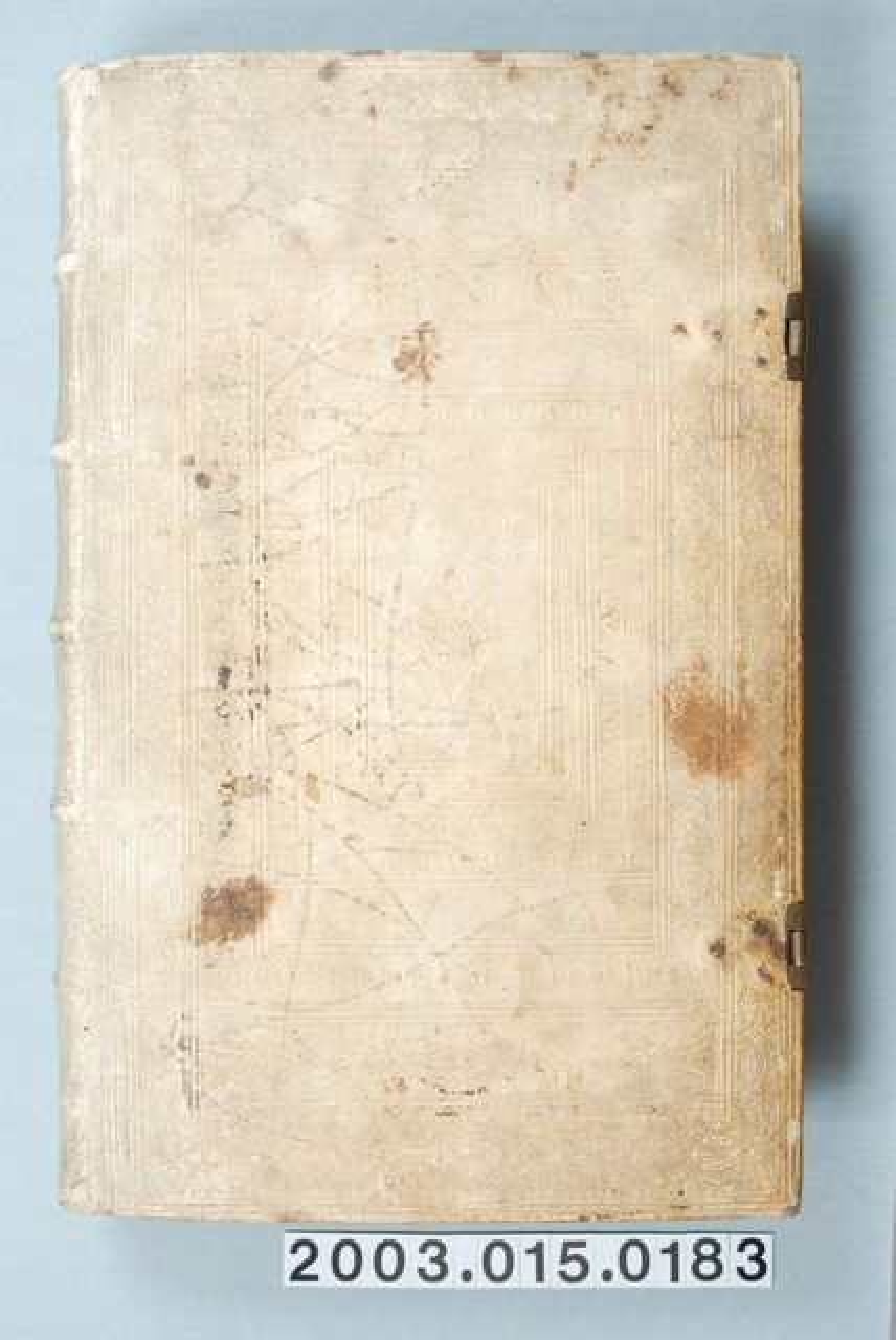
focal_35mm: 72
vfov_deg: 28.0
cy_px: 670
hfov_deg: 19.0
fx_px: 2682
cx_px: 448
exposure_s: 1/125
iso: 200
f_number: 8
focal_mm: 48
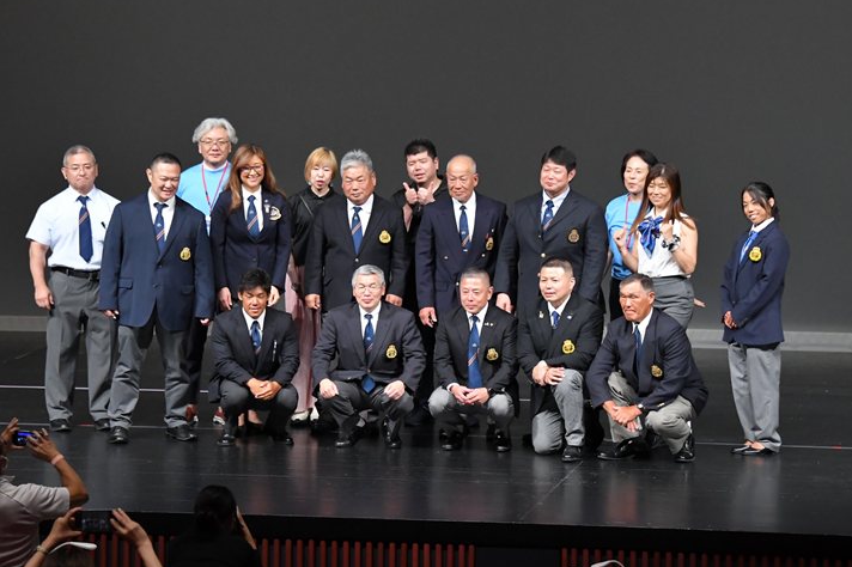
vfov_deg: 8.0
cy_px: 275
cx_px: 443
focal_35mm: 171
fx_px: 4045
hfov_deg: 12.0
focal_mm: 105
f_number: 5.6
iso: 4000
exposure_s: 1/400
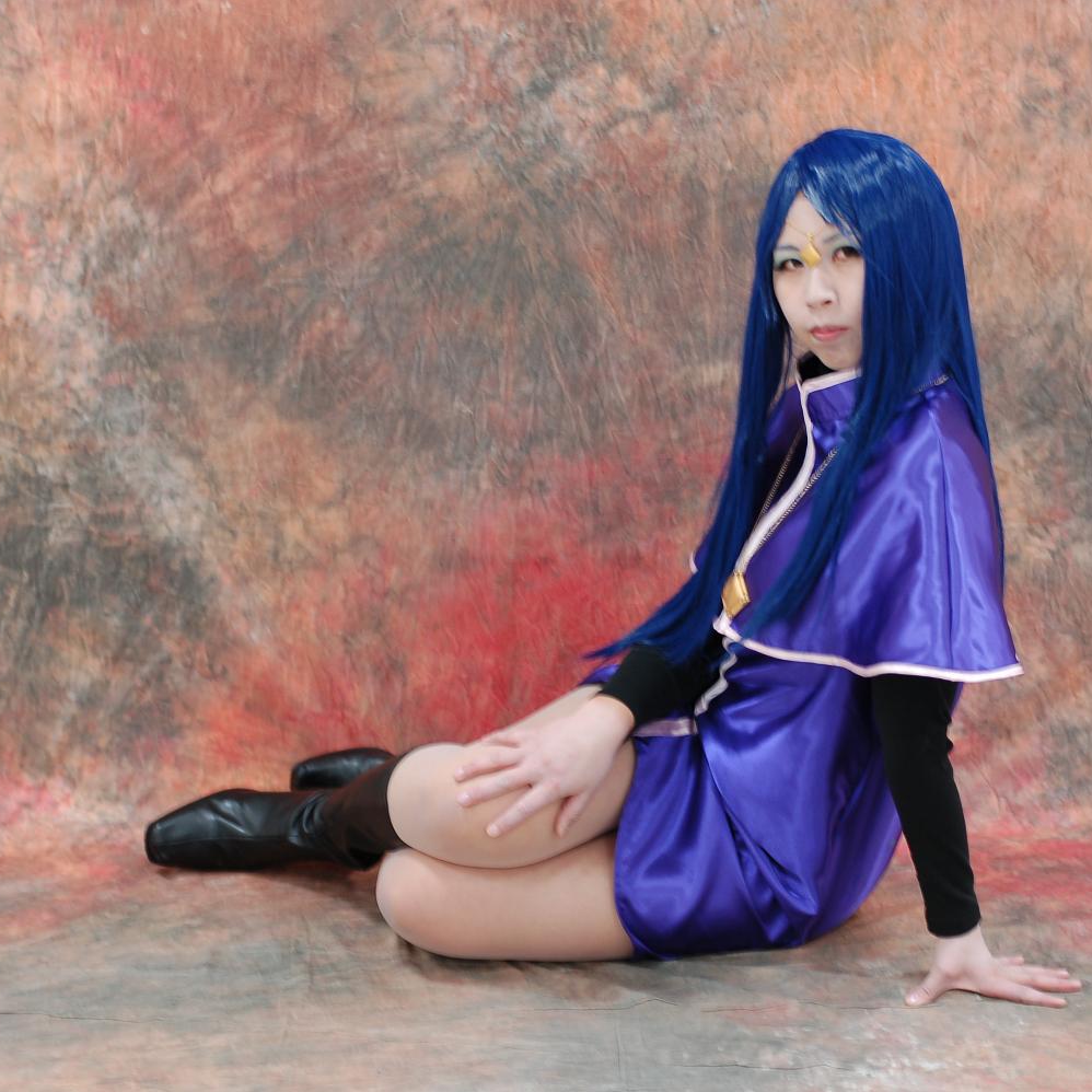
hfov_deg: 18.1
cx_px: 683
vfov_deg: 18.1
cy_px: 546
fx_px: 3426
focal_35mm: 96
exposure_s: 1/30
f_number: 2.8
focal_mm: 50
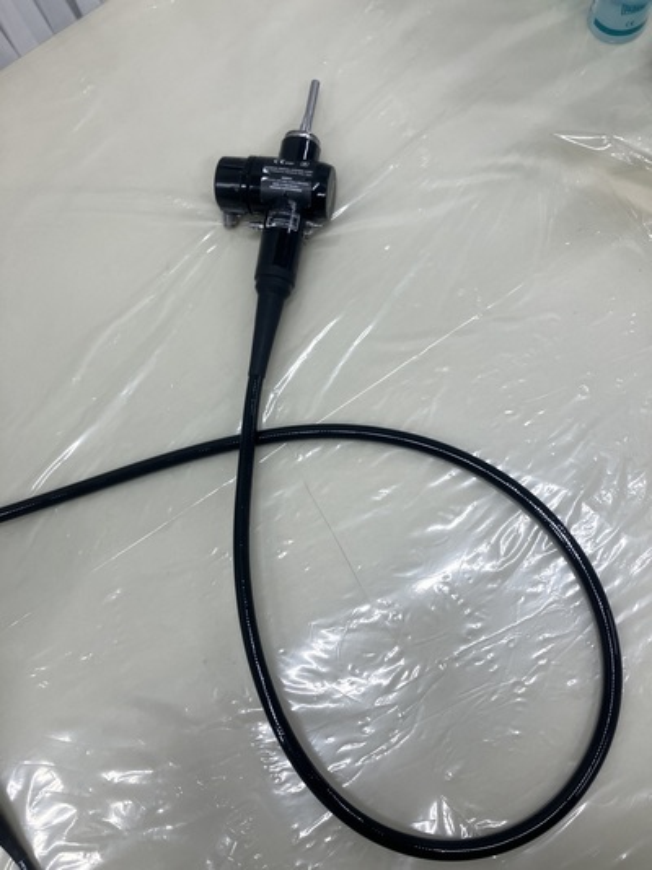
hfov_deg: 49.7
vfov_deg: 63.5
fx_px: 704
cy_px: 435
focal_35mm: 28
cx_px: 326
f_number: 1.8
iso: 50
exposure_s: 1/121
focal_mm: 3.99
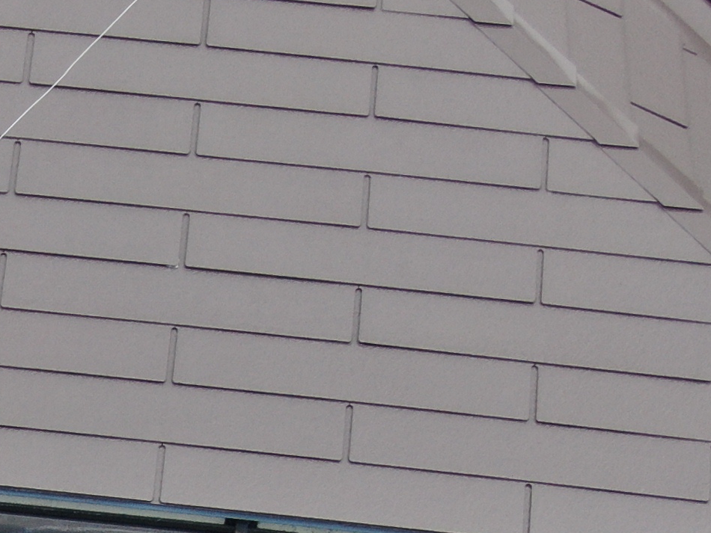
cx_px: -766
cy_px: 1030
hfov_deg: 9.1
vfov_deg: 7.1
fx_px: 4150
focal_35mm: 202
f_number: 3.8
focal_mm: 8.6
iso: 100
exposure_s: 1/320
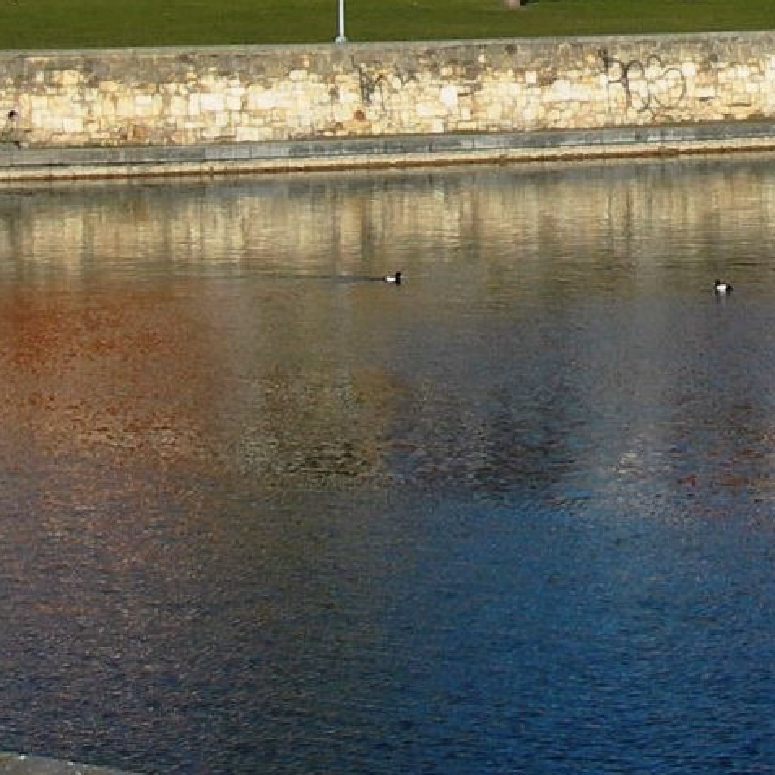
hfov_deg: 13.8
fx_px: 3166
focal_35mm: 125
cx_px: 760
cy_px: -273
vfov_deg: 13.4
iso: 50
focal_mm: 7.8
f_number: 4.8
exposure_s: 1/641
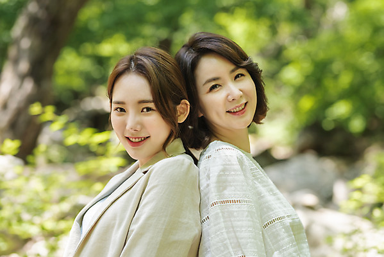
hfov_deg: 23.9
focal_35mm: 85
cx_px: 192
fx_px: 907
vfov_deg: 16.1
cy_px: 128
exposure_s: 1/400
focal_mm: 85
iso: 320
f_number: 2.5
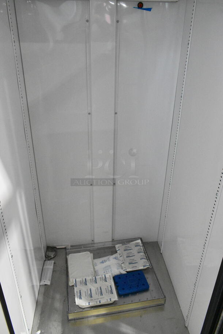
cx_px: 112
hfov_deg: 48.0
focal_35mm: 27
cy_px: 167
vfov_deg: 67.3
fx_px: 250
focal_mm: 18
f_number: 7.1
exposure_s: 1/200
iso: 6400
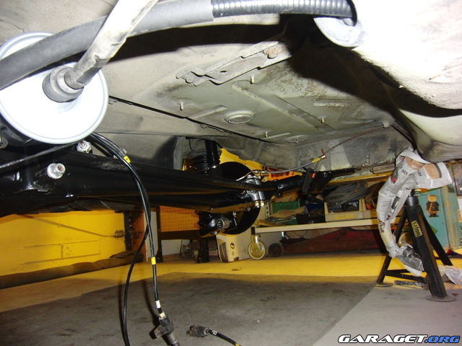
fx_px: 320
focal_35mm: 24
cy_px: 173
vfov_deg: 56.8
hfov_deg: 71.6
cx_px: 231
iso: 400
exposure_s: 1/15
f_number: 3.2
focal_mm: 4.3
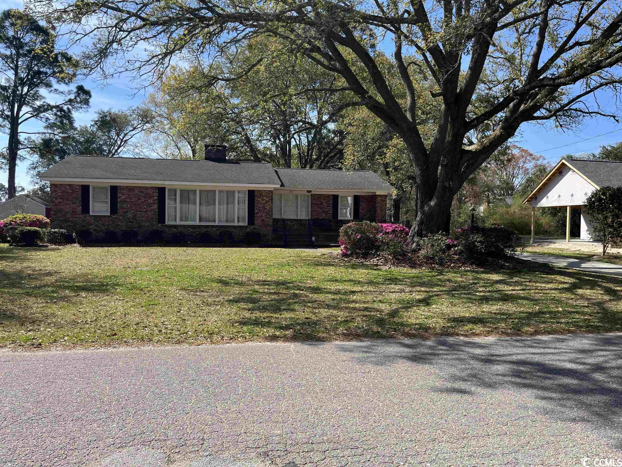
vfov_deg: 53.1
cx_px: 311
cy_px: 234
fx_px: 467
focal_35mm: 26
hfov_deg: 67.3
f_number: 1.6
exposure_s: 1/1890
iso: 50
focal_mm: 5.1
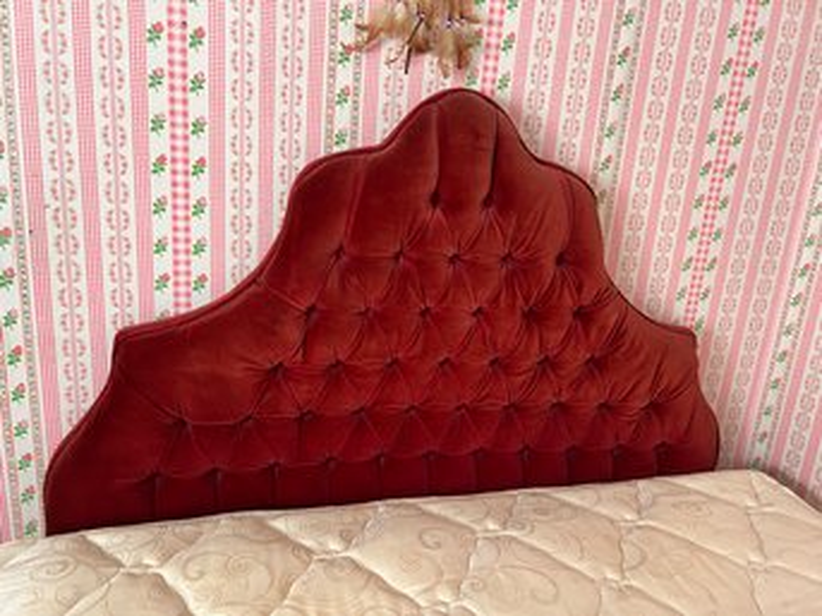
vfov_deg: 53.0
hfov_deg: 67.3
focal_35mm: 26
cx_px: 411
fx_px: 617
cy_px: 308
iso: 125
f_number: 1.5
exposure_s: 1/88
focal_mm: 5.7
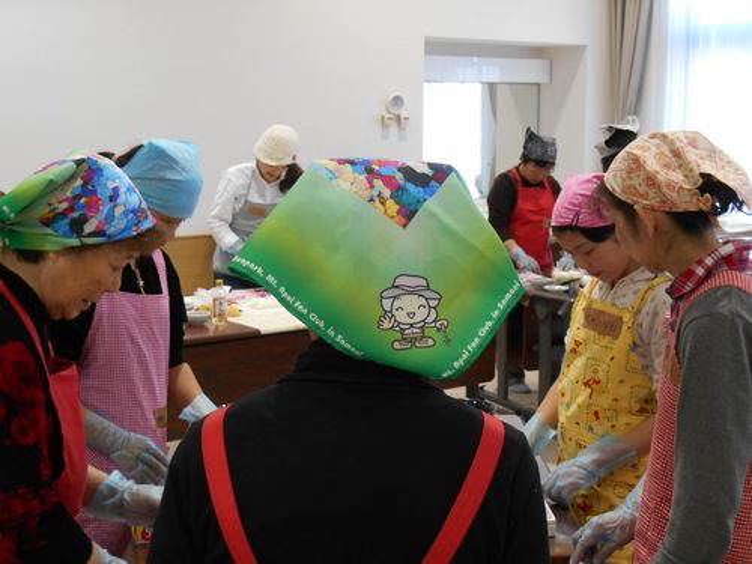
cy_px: 282
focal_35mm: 53
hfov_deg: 36.2
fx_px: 1151
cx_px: 376
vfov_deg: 27.5
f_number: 4.2
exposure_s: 1/30
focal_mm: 9.5
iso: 220
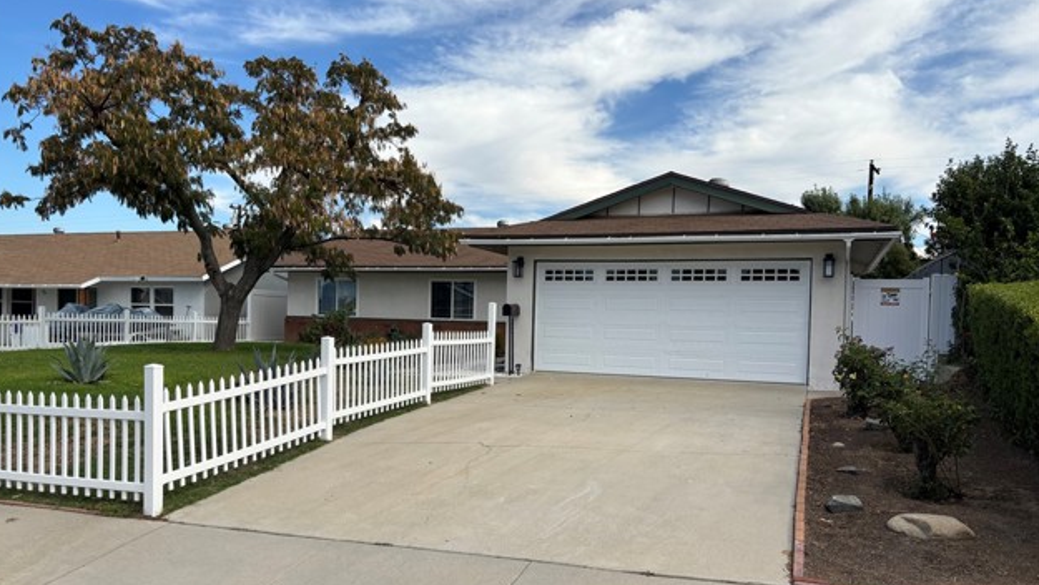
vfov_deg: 40.1
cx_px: 510
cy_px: 337
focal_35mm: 29
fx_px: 799
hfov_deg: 66.0
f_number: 1.6
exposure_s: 1/2933
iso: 50
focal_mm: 5.96
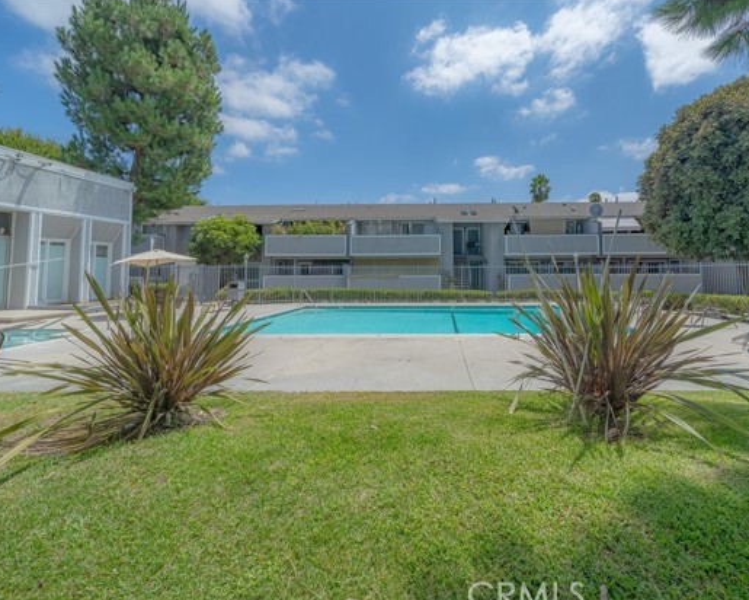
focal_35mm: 14
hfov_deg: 99.9
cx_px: 433
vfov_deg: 88.0
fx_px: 310
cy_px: 305
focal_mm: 12
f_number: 7.1
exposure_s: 1/1250
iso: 320
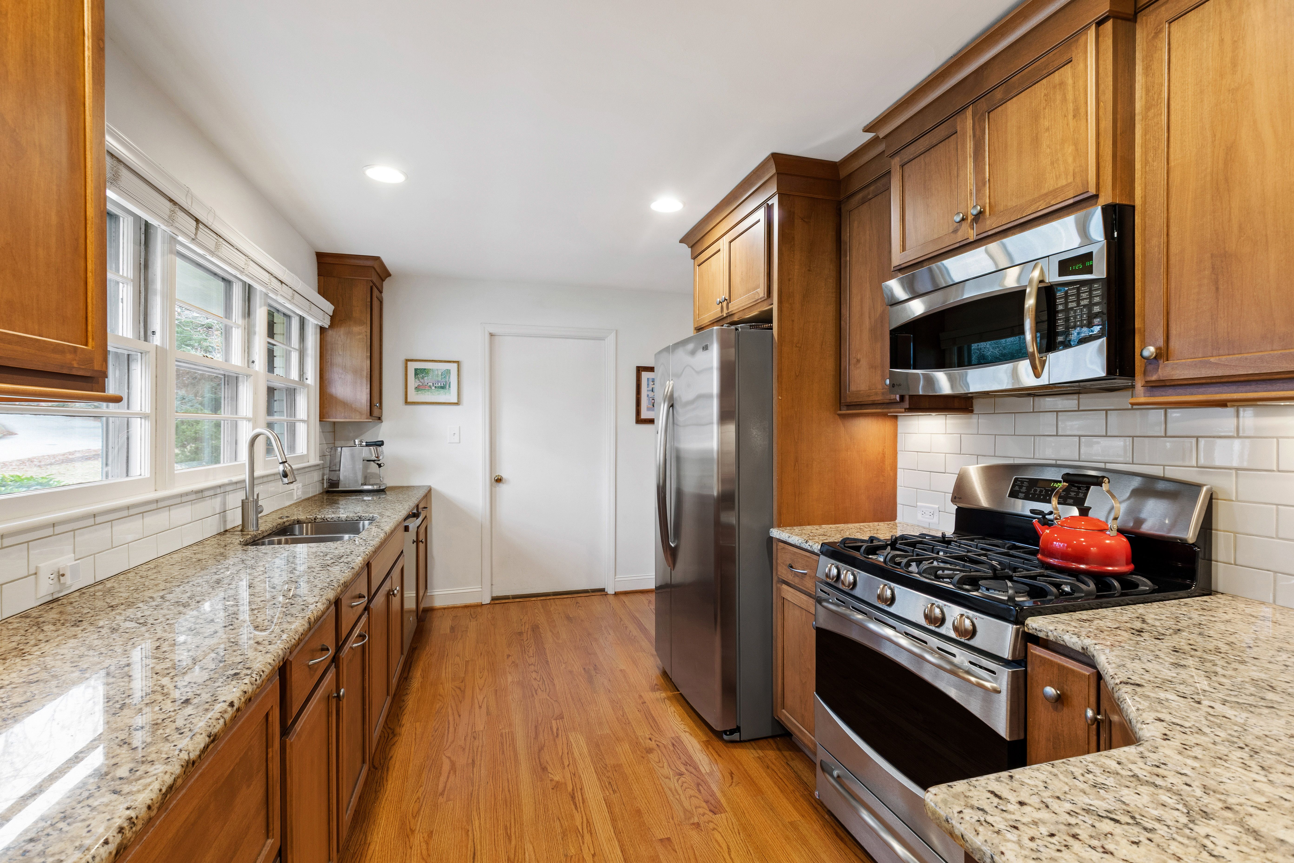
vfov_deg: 77.3
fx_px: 539
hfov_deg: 100.4
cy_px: 432
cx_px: 647
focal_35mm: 15
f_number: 8
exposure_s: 1
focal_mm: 10
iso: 100
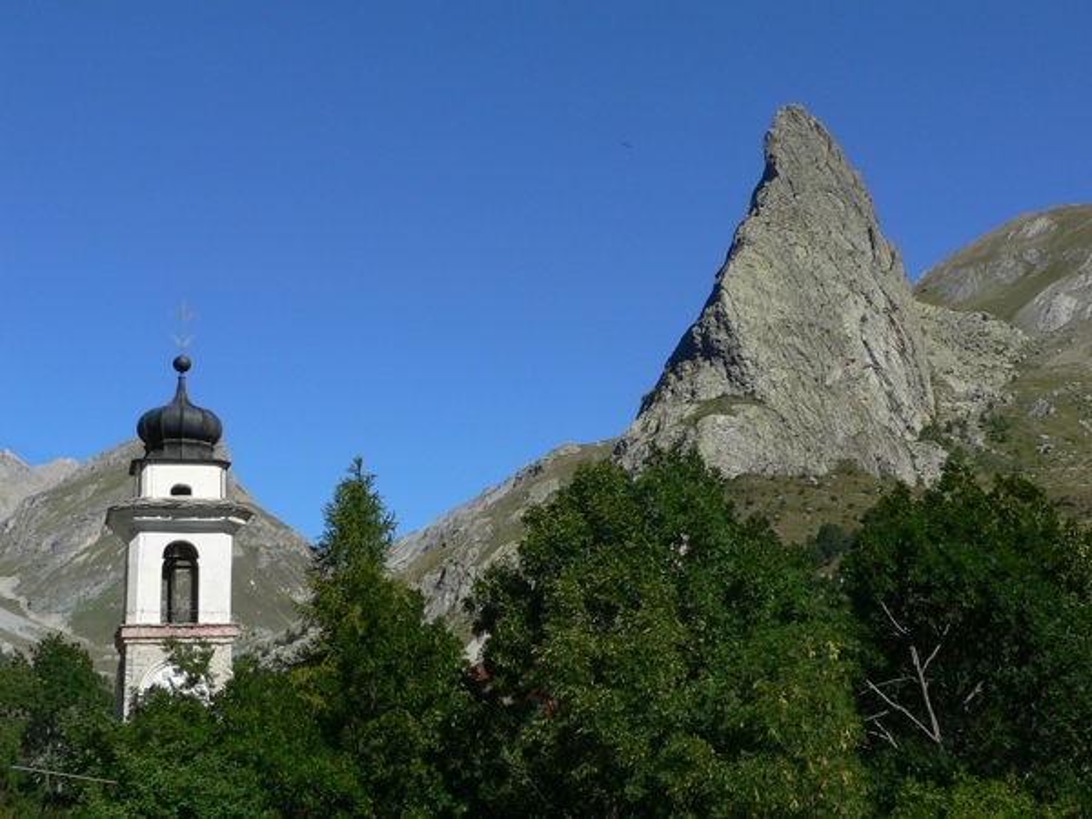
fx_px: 1798
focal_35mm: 57
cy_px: 410
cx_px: 546
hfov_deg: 33.8
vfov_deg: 25.7
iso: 80
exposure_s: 1/640
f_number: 4.6
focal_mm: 7.6
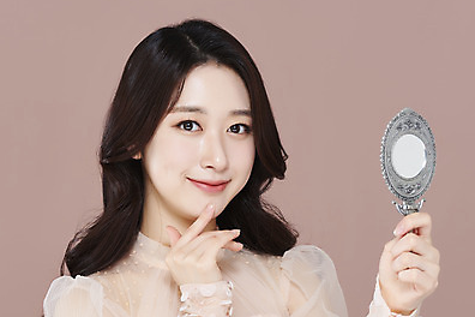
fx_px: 2098
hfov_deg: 12.9
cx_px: 191
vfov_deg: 8.6
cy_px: 222
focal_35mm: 159
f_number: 11
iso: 64
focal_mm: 105
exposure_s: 1/125
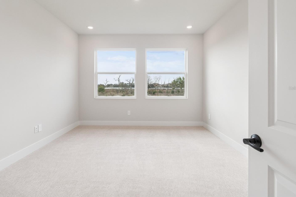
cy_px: 88
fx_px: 140
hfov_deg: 93.2
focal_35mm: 17
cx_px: 140
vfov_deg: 70.2
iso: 640
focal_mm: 10
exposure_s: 1/4000
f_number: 7.1
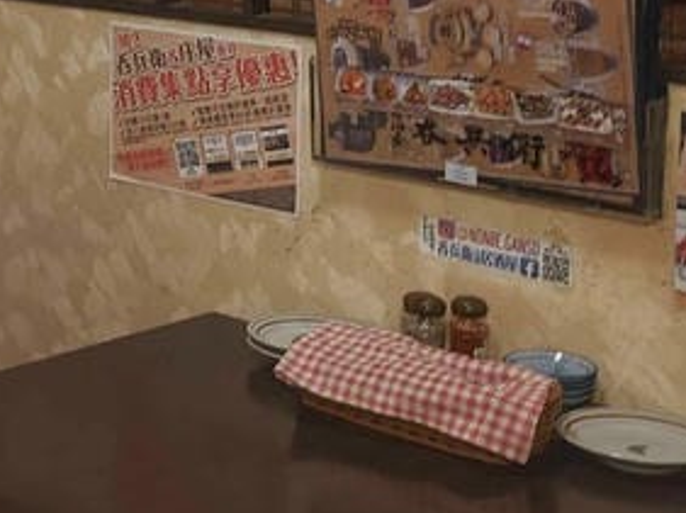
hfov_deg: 18.0
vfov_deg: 14.8
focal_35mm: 98
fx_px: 1940
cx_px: -331
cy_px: 0
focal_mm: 8.72
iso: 1600
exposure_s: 1/24
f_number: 1.63
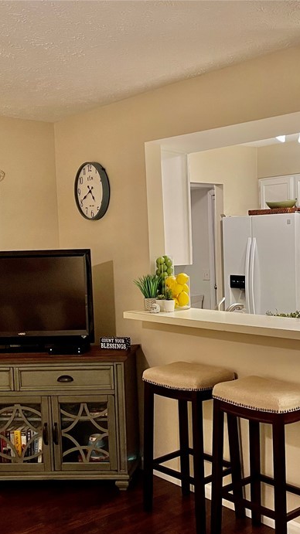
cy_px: 296
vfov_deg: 48.3
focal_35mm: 42
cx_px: 221
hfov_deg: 27.9
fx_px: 595
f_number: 1.6
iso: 200
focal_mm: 5.1
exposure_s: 1/60
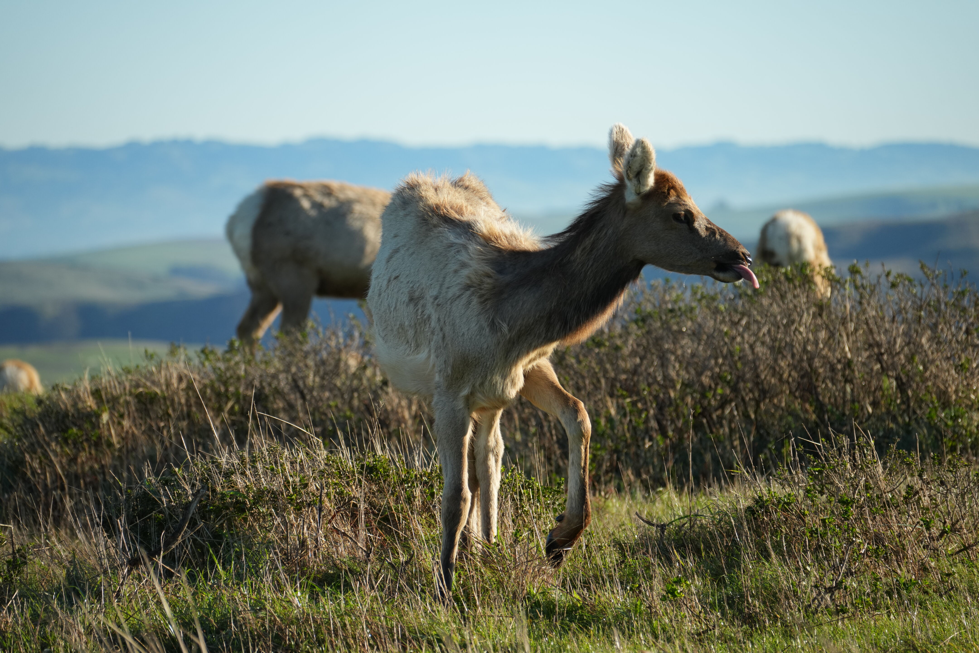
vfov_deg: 5.6
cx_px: 490
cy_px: 326
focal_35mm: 247
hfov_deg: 8.3
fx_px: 6717
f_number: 7.1
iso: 500
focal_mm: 247
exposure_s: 1/1000
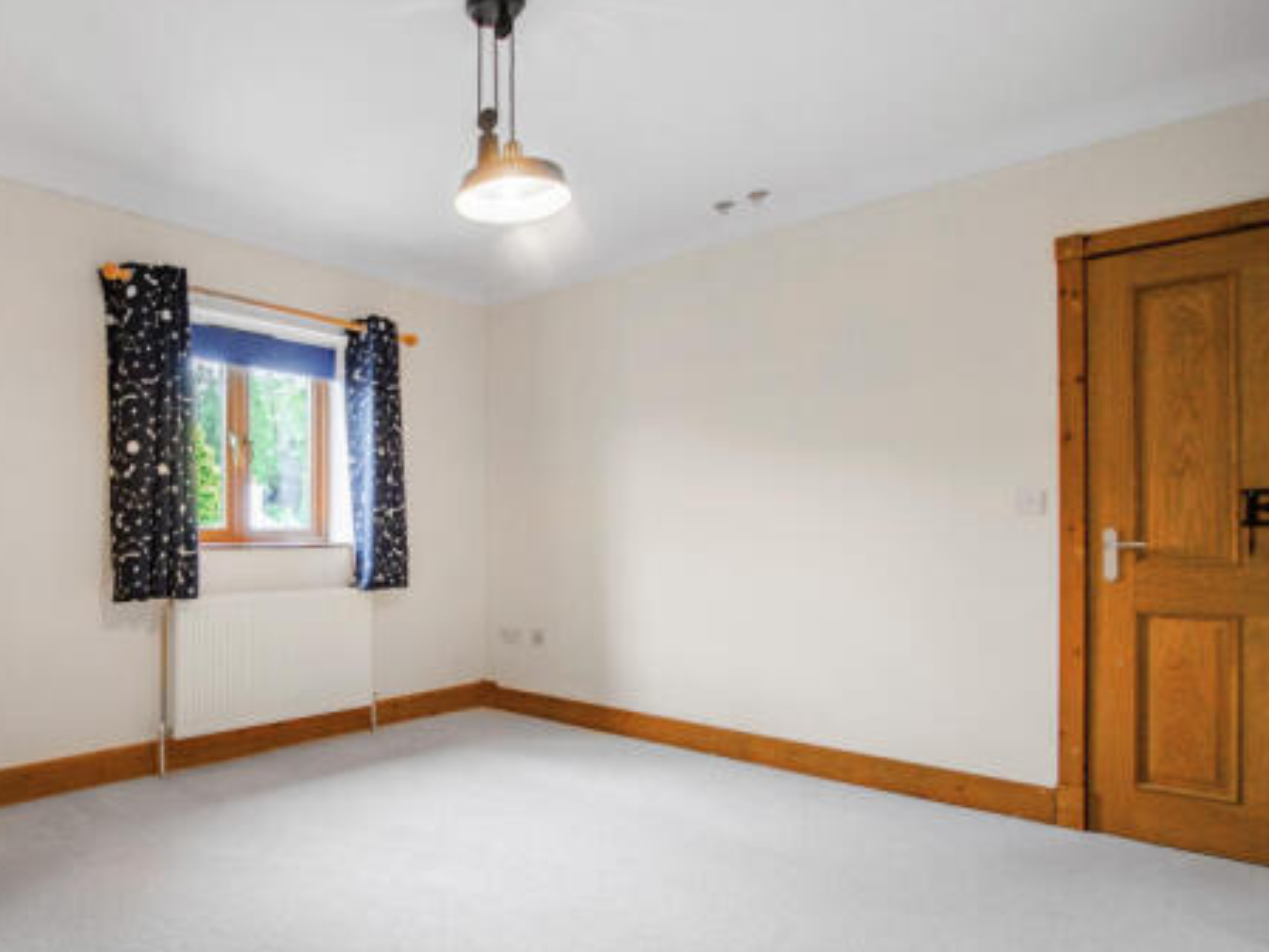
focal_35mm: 21
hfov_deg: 75.0
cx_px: 367
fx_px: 770
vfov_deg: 63.4
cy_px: 511
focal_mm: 10
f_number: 7.1
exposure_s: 1/30
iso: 320
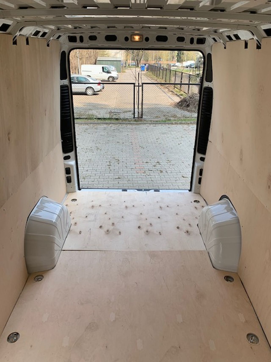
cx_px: 136
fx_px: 271
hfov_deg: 53.1
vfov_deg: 67.3
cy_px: 181
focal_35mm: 26
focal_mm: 4.25
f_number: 1.8
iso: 25
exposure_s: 1/555
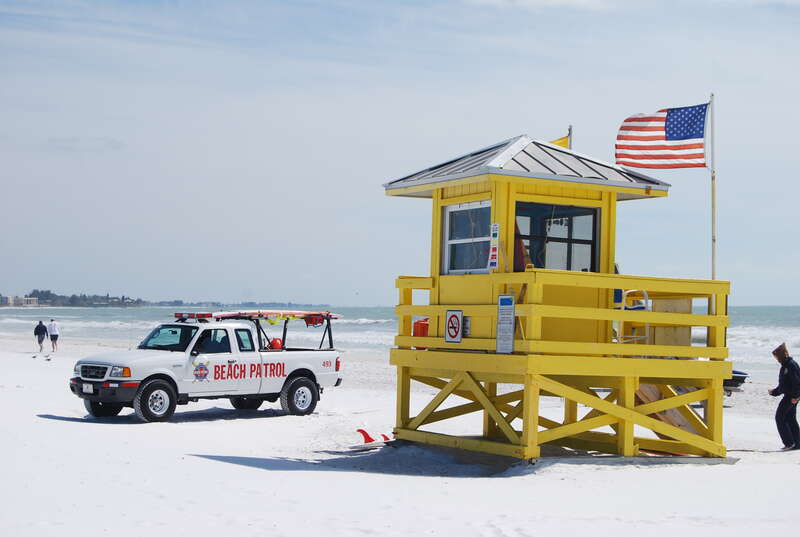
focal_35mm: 68
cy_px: 268
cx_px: 400
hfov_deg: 29.8
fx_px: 1503
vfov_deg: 20.3
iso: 100
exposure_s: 1/400
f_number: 10
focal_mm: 45
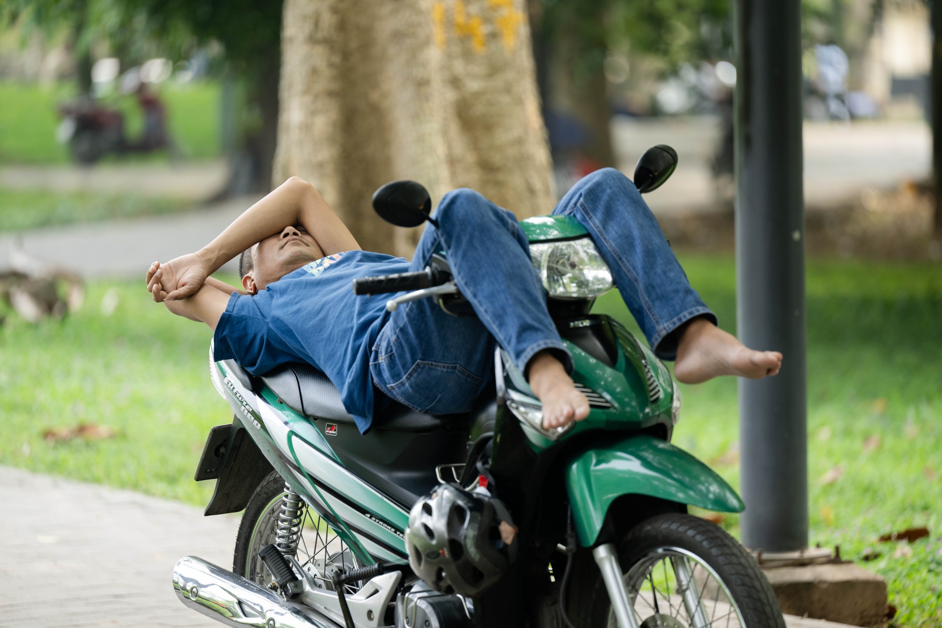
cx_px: 471
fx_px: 5102
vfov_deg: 7.0
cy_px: 314
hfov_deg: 10.5
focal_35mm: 195
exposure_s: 1/250
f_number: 3.2
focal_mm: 195
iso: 320
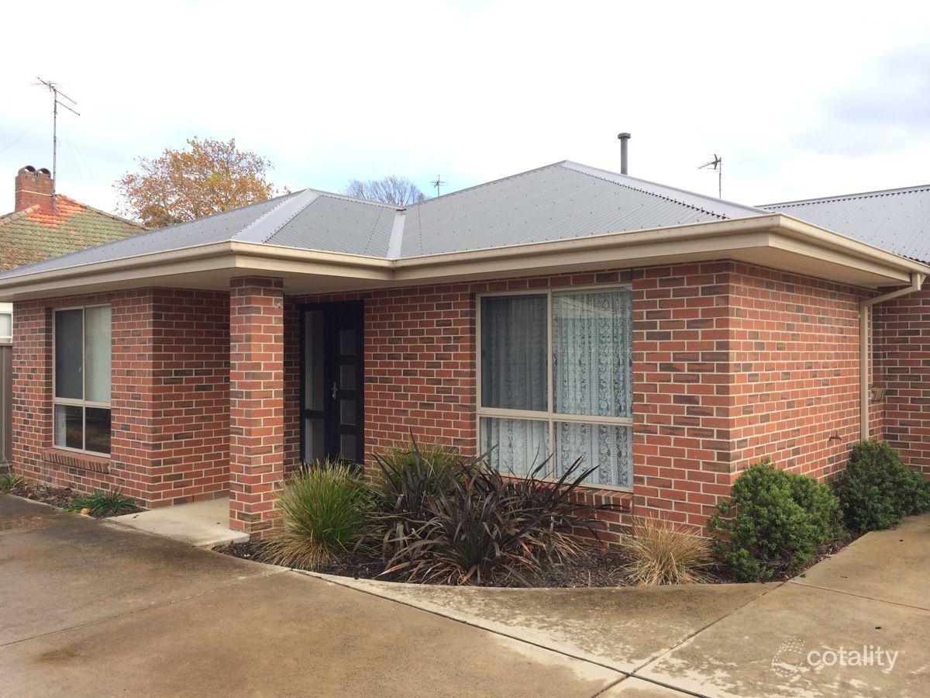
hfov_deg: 60.0
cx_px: 465
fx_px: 806
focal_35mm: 30
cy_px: 349
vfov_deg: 46.8
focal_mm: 4.12
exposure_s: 1/471
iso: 32
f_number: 2.2
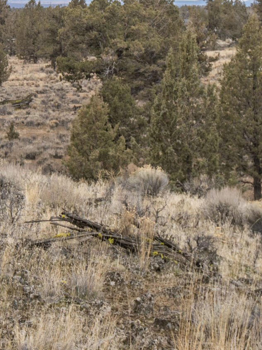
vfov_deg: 16.0
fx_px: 1212
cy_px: -17
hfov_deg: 12.3
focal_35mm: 120
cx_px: 44
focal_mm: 35
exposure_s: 1/100
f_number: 11
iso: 200
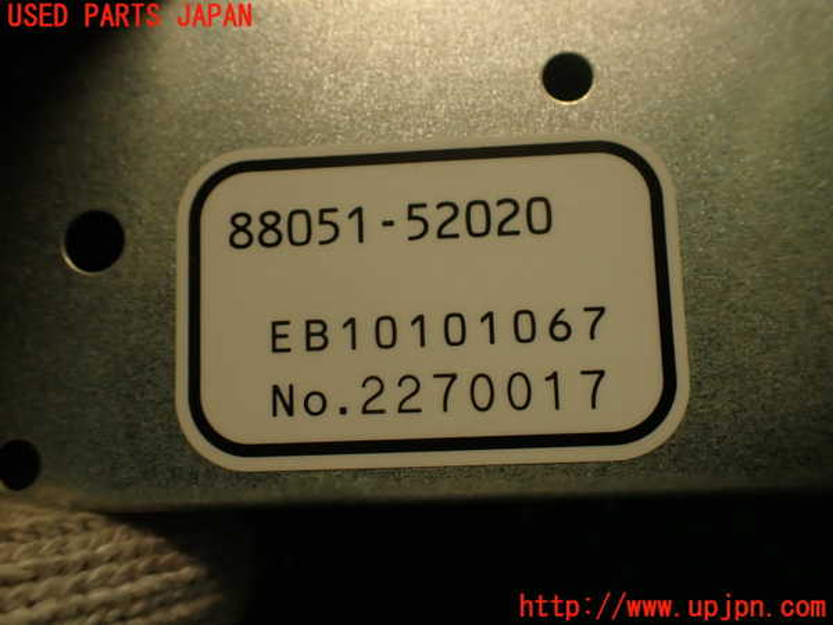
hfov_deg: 56.8
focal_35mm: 32
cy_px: 312
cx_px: 416
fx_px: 770
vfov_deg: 44.2
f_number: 2.4
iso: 160
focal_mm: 5.79
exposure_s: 1/60
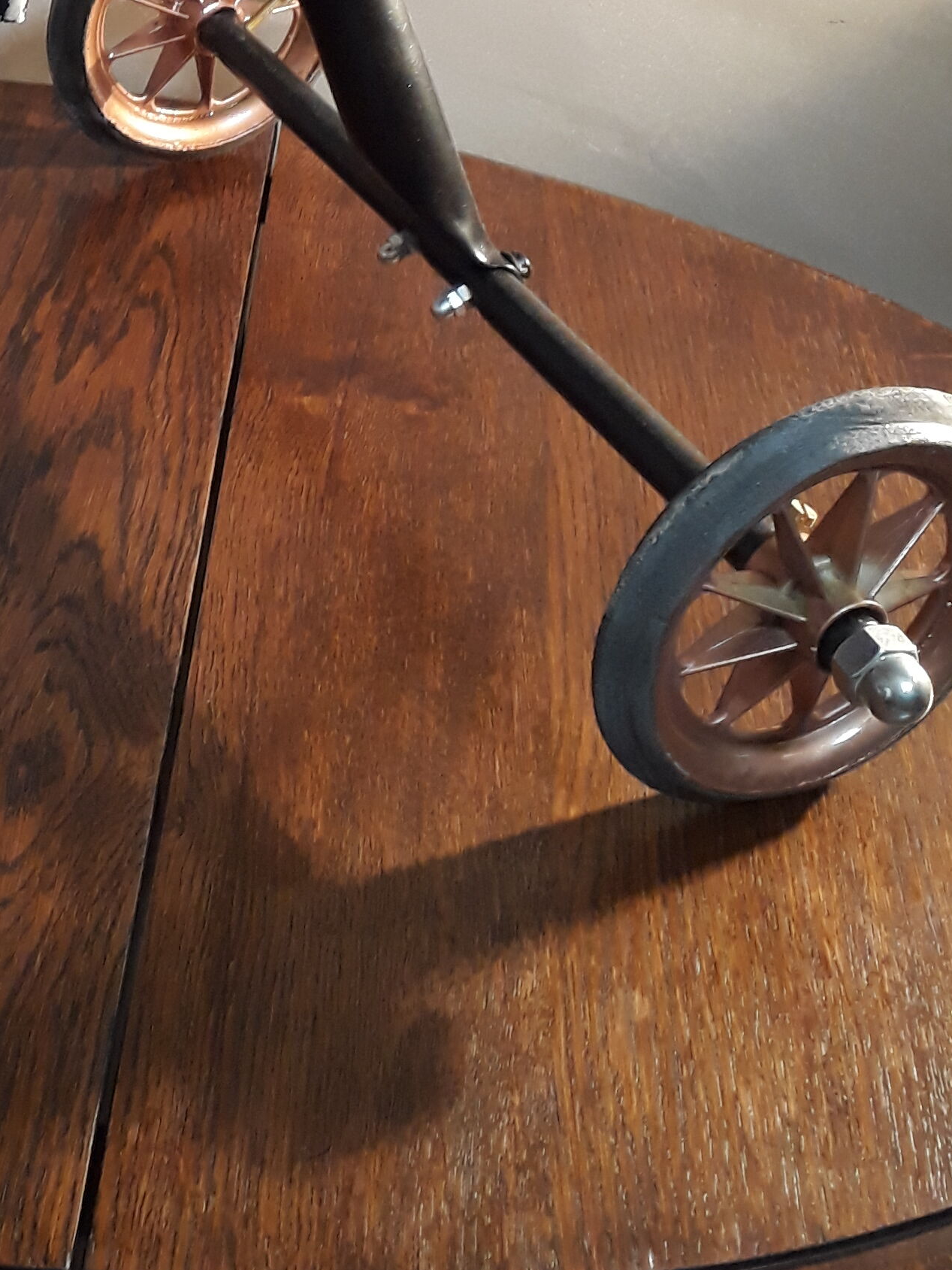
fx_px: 2420
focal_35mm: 66
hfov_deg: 21.1
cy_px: -30
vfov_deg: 27.5
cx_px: -101
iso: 200
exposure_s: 1/33
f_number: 1.9
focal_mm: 3.6
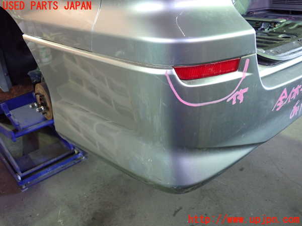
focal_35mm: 30
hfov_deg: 60.0
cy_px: 113
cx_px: 151
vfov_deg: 46.8
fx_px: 262
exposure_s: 1/30
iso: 640
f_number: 2.3
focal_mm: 5.4
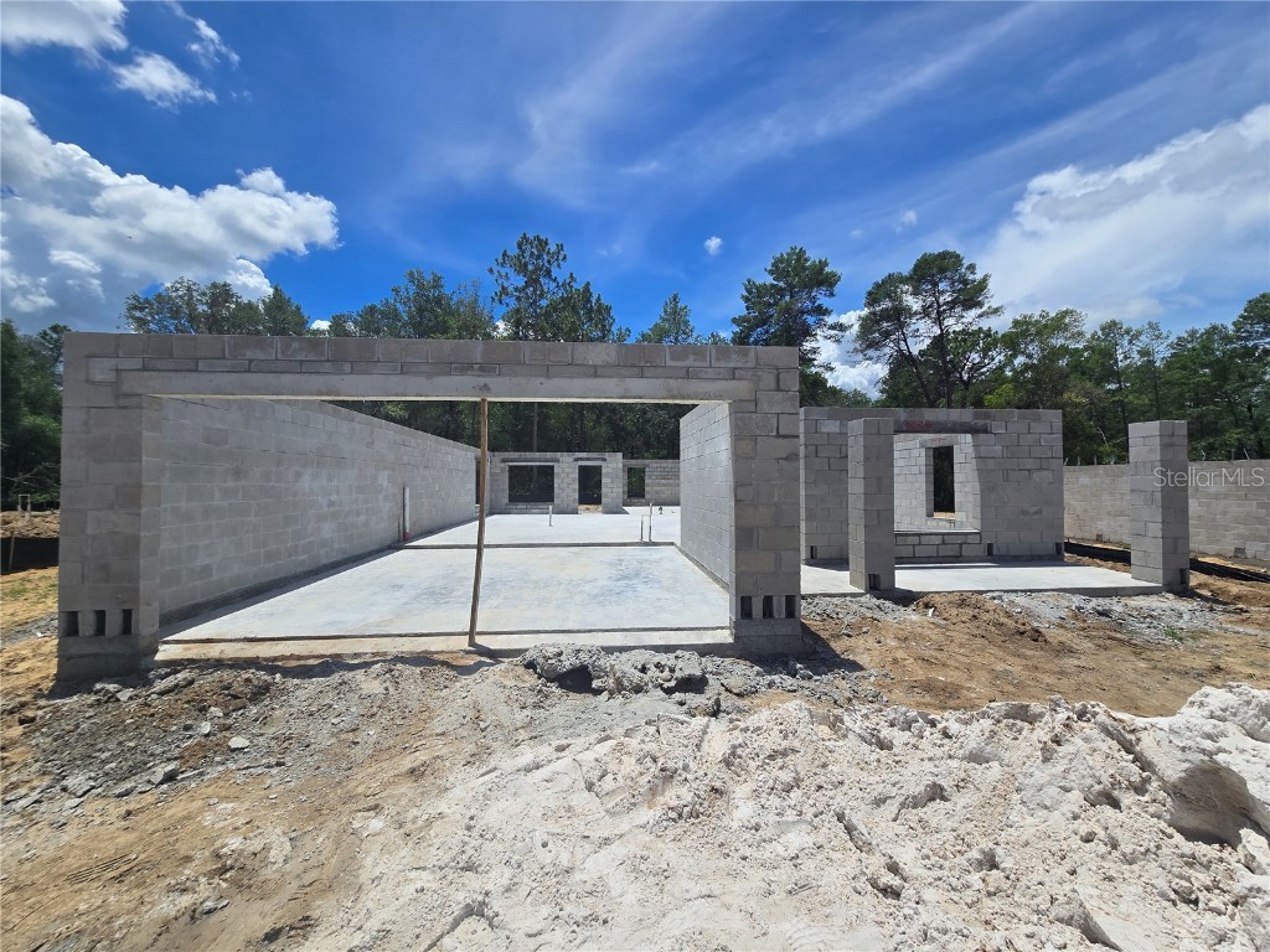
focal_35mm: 13
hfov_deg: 106.2
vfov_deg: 89.9
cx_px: 635
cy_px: 476
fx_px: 477
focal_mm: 2.2
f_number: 2.2
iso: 50
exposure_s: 1/4432
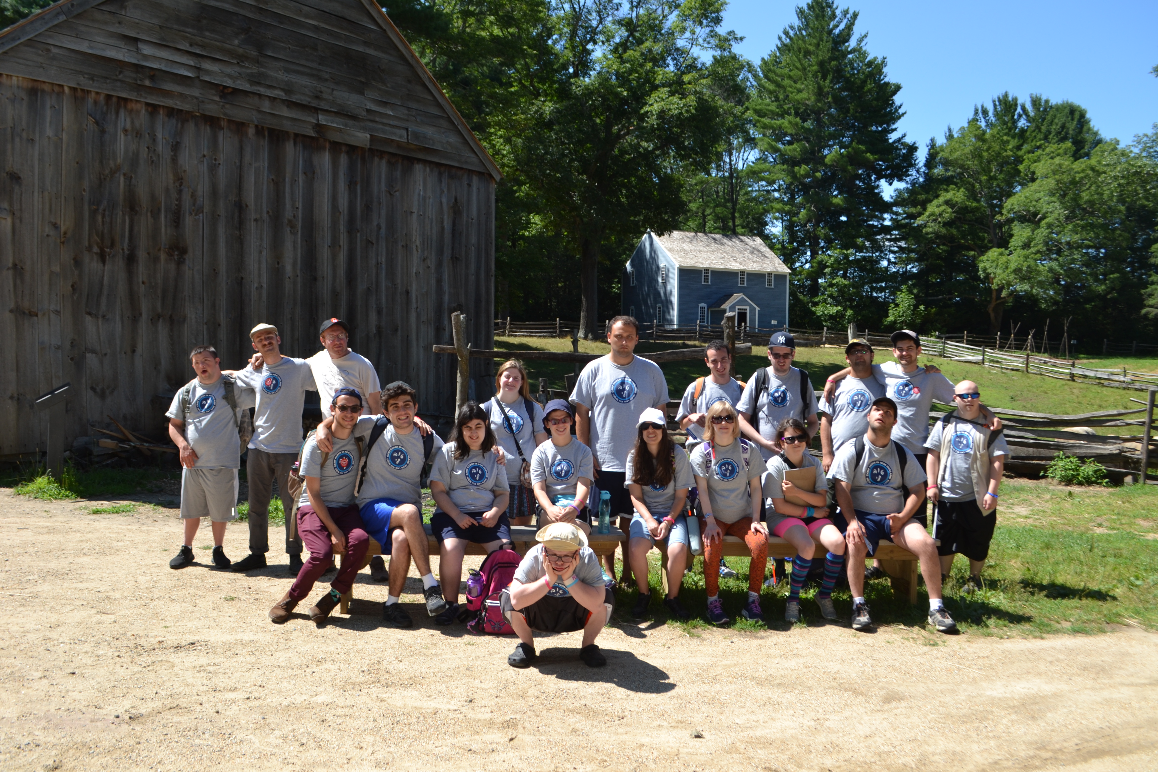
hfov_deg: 61.9
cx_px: 579
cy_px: 386
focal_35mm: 30
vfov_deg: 43.6
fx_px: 965
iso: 100
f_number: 6.3
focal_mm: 20
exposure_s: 1/200
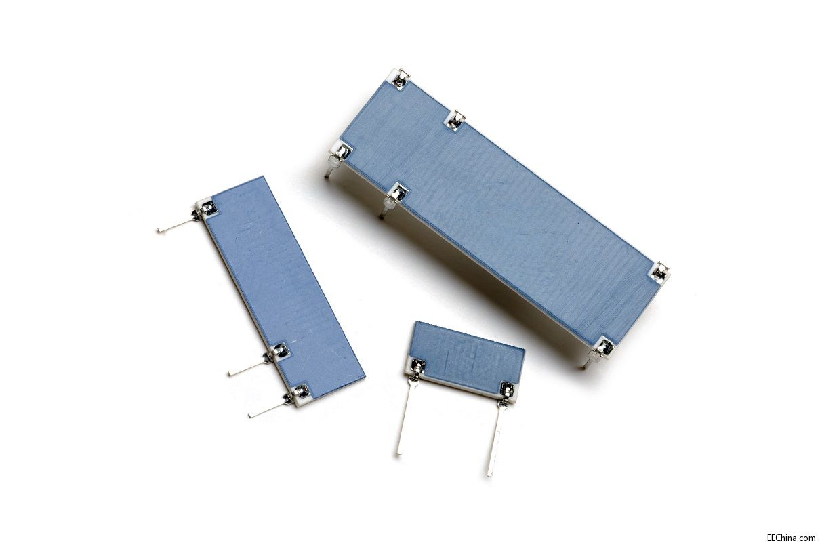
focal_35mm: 105
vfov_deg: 13.0
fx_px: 2392
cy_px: 274
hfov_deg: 19.5
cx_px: 410
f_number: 32
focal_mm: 105
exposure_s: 1/160
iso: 100
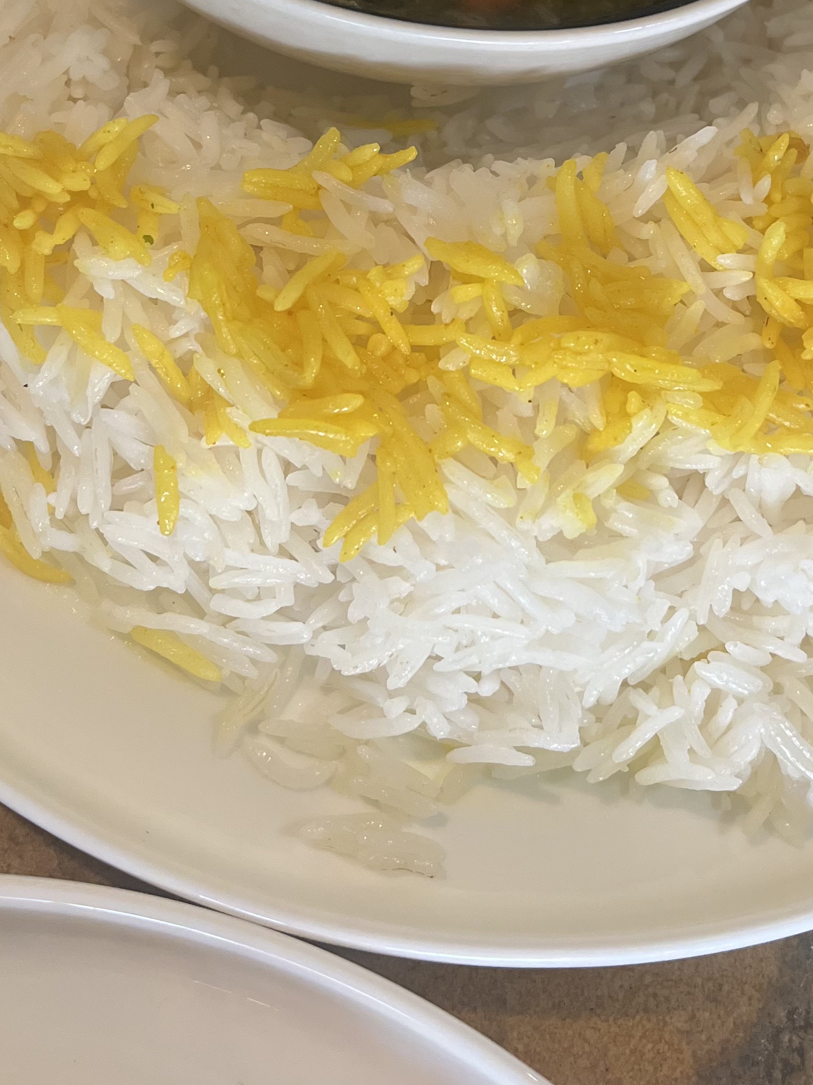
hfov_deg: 29.1
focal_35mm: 50
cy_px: 200
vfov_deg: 36.7
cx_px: 467
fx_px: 1566
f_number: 1.6
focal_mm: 5.1
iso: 200
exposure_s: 1/60
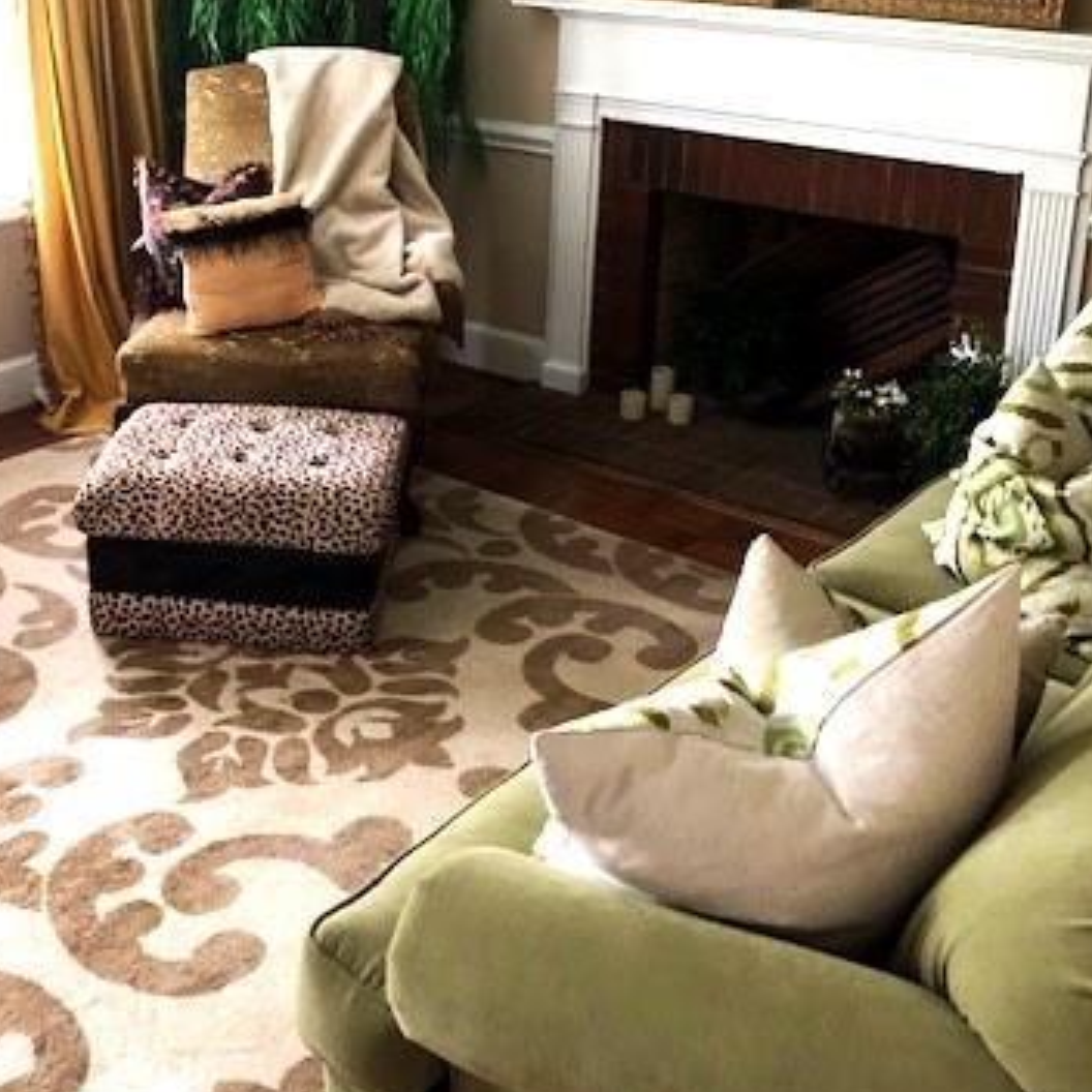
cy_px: 292
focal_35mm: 45
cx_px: 375
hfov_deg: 37.2
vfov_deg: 36.8
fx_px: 1606
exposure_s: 1/15
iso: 80
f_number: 1.8
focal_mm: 3.99
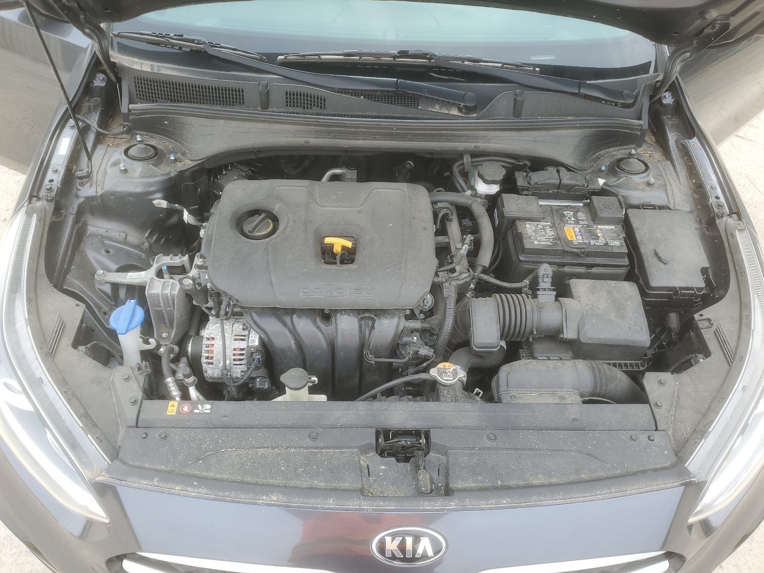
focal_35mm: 26
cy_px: 286
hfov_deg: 67.3
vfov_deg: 53.1
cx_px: 382
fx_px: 574
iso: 50
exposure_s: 1/588
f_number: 1.5
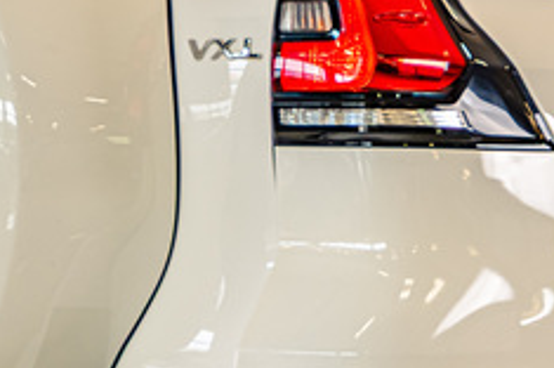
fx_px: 3350
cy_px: 118
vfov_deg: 6.3
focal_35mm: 218
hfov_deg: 9.2
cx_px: 786
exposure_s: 1/200
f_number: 2.8
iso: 320
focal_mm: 50
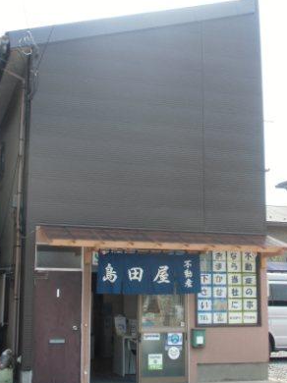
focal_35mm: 46
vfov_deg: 41.2
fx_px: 509
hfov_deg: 31.5
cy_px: 201
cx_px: 135
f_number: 4
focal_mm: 7.15
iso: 64
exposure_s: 1/125
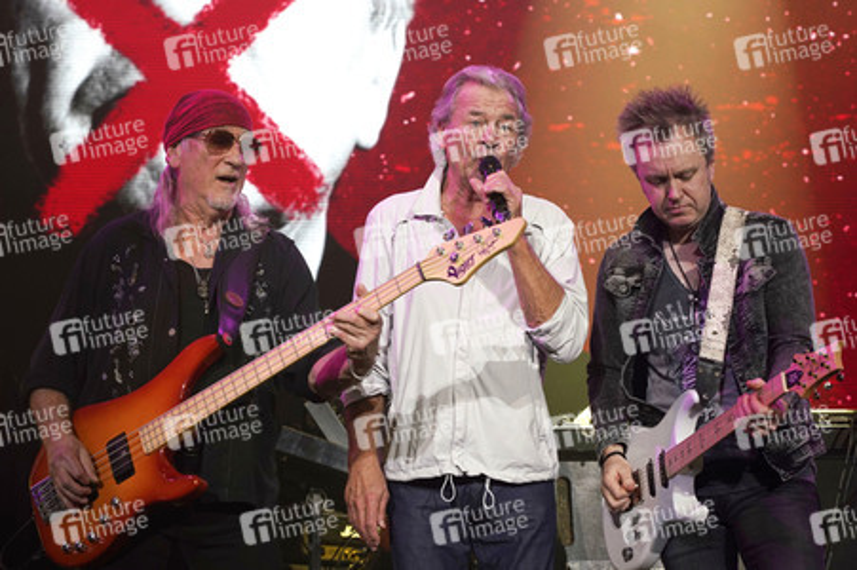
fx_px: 1618
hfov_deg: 29.7
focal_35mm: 68
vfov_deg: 20.0
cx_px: 428
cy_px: 285
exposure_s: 1/320
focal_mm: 68
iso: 640
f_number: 5.6
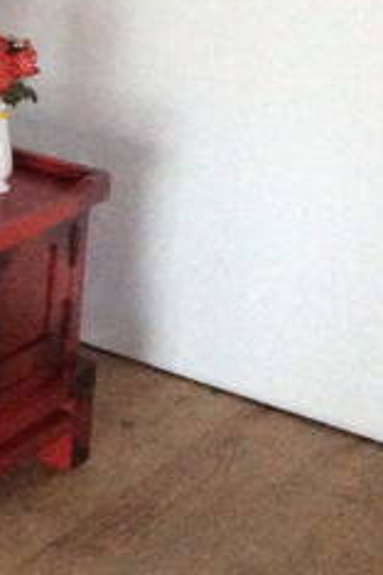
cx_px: -506
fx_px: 1851
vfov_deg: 17.2
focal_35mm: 116
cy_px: -15
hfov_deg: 10.4
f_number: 2.4
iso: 500
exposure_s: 1/15
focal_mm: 3.3
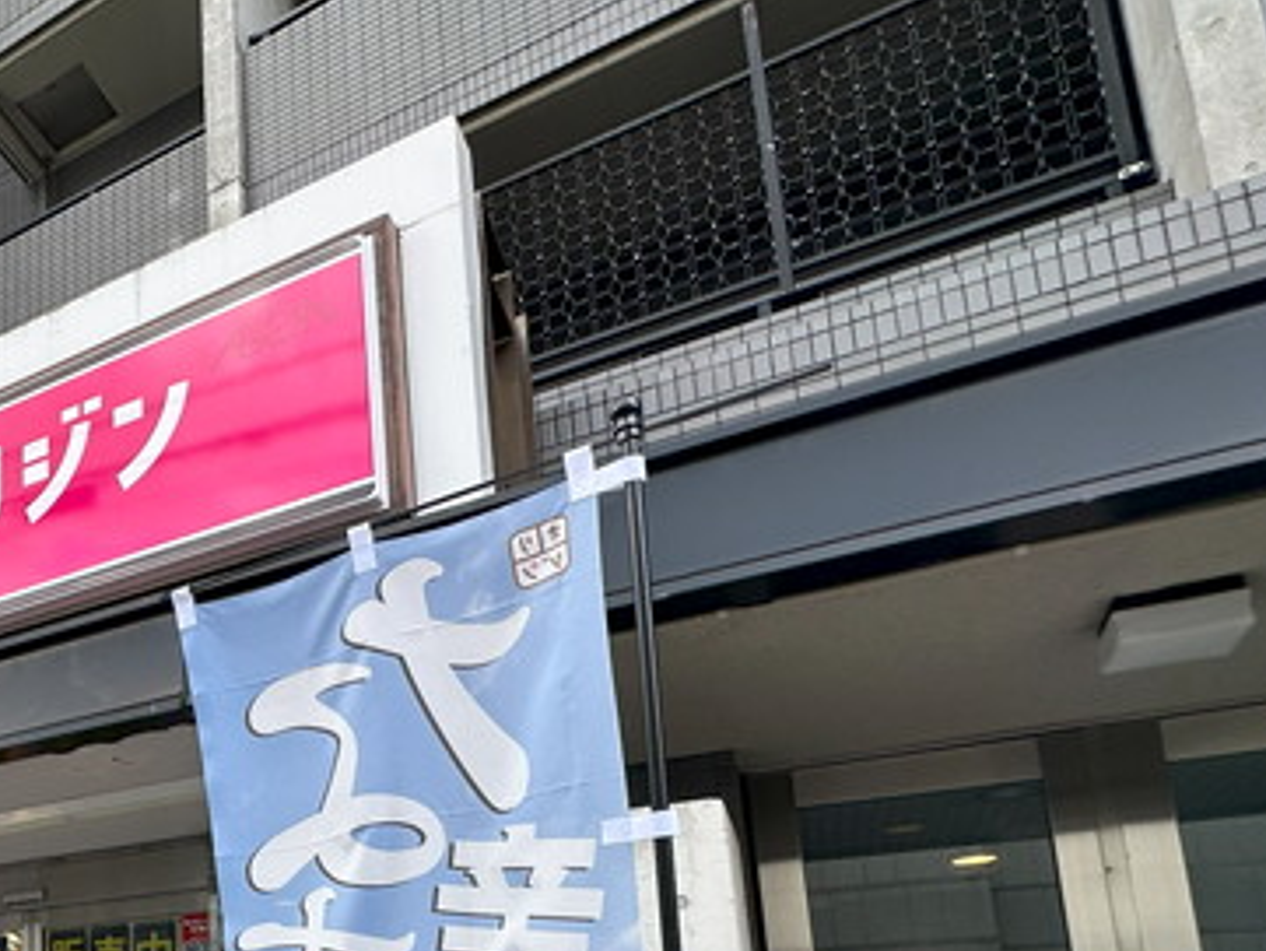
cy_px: 905
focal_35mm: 31
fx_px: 1134
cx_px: -28
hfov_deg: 47.4
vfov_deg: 40.9
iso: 40
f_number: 2.2
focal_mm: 2.22
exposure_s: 1/224
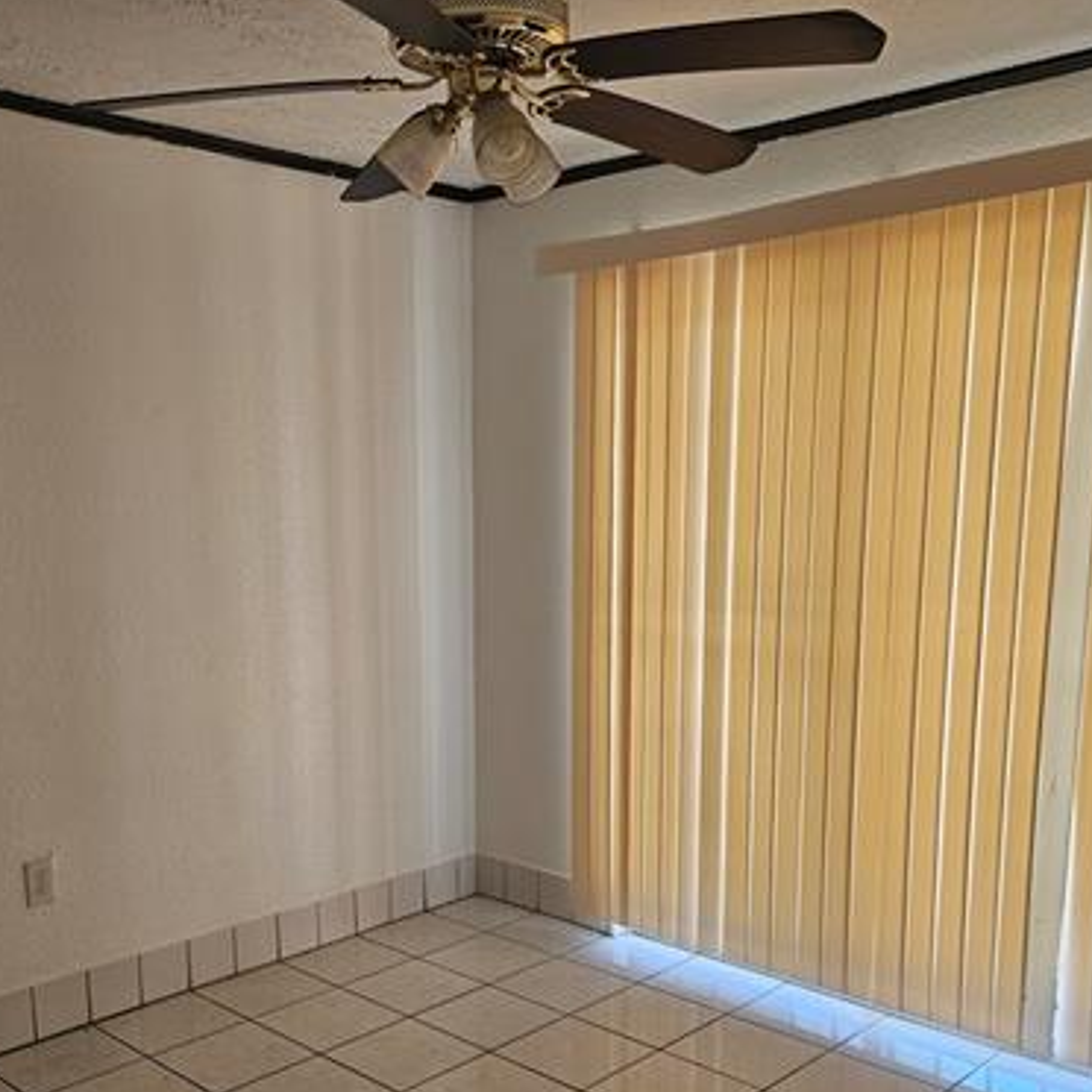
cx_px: 473
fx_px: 1249
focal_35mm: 35
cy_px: 681
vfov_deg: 46.8
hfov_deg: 47.1
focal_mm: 5.4
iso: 200
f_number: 1.8
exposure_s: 1/359
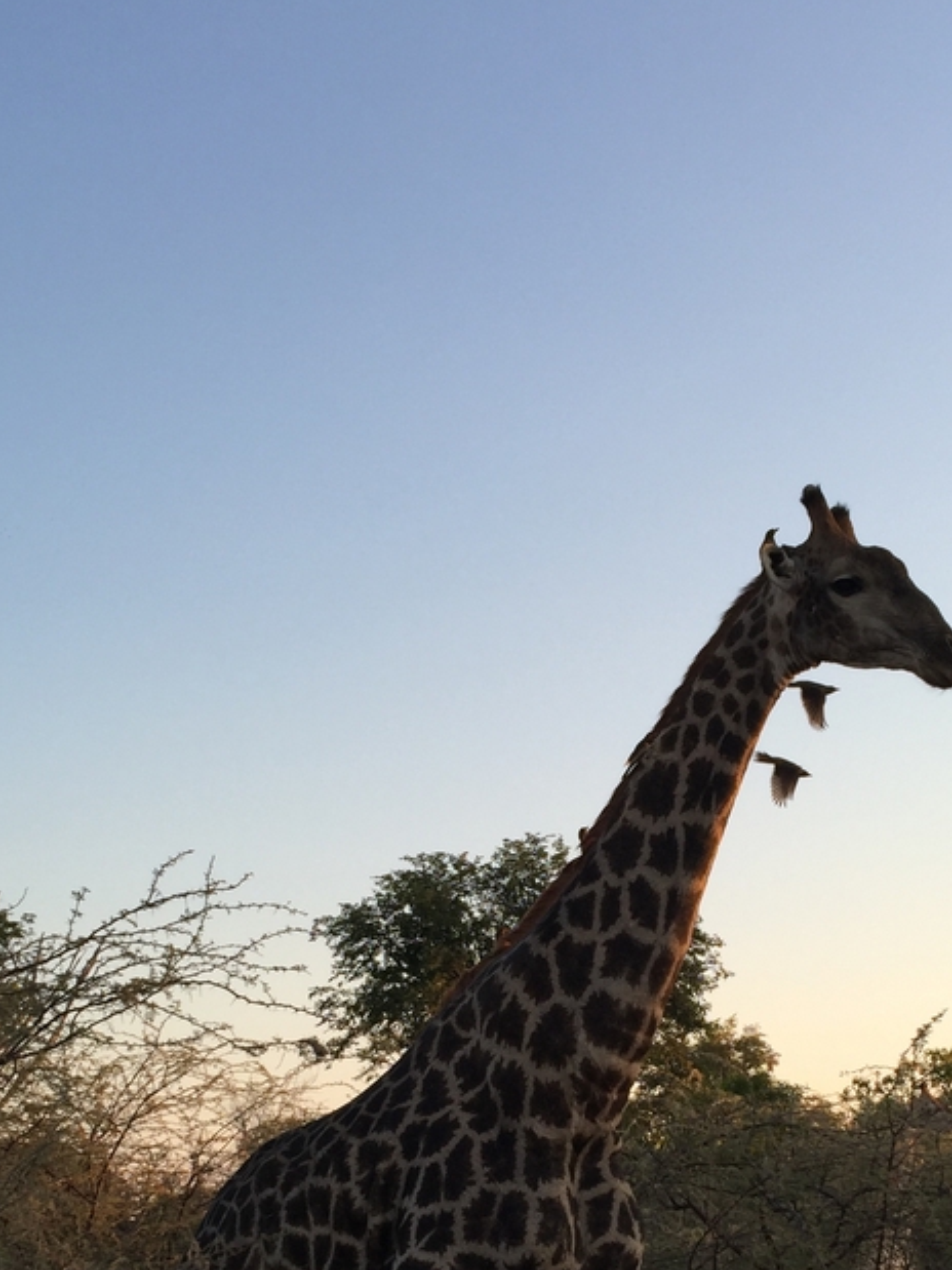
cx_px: 570
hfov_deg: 24.4
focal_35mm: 60
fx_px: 2201
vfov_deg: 31.1
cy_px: 1083
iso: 32
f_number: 2.2
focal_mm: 4.15
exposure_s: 1/341
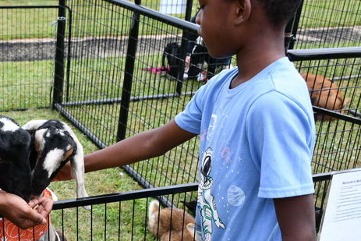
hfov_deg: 33.9
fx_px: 572
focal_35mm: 57
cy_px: 198
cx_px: 69
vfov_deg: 23.4
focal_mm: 22
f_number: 8
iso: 200
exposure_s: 1/250
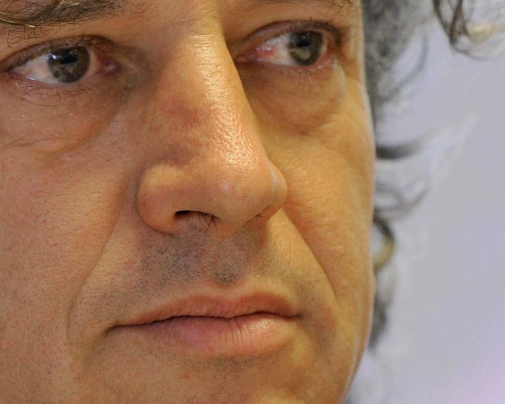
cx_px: 232
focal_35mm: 550
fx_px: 8220
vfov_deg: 2.8
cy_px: 113
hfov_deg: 3.5
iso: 1600
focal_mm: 135
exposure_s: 1/100
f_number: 4
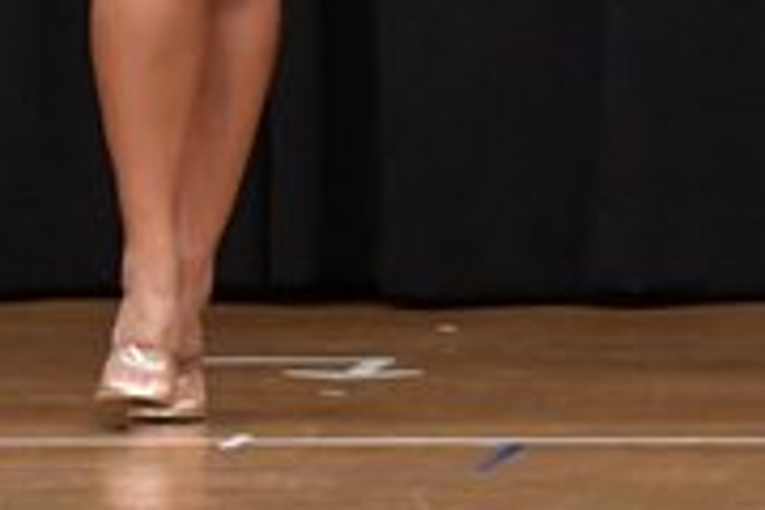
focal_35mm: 869
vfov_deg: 1.6
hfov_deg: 2.4
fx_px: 18465
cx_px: 172
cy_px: -208
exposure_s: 1/400
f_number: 5.6
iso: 6400
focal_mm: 135
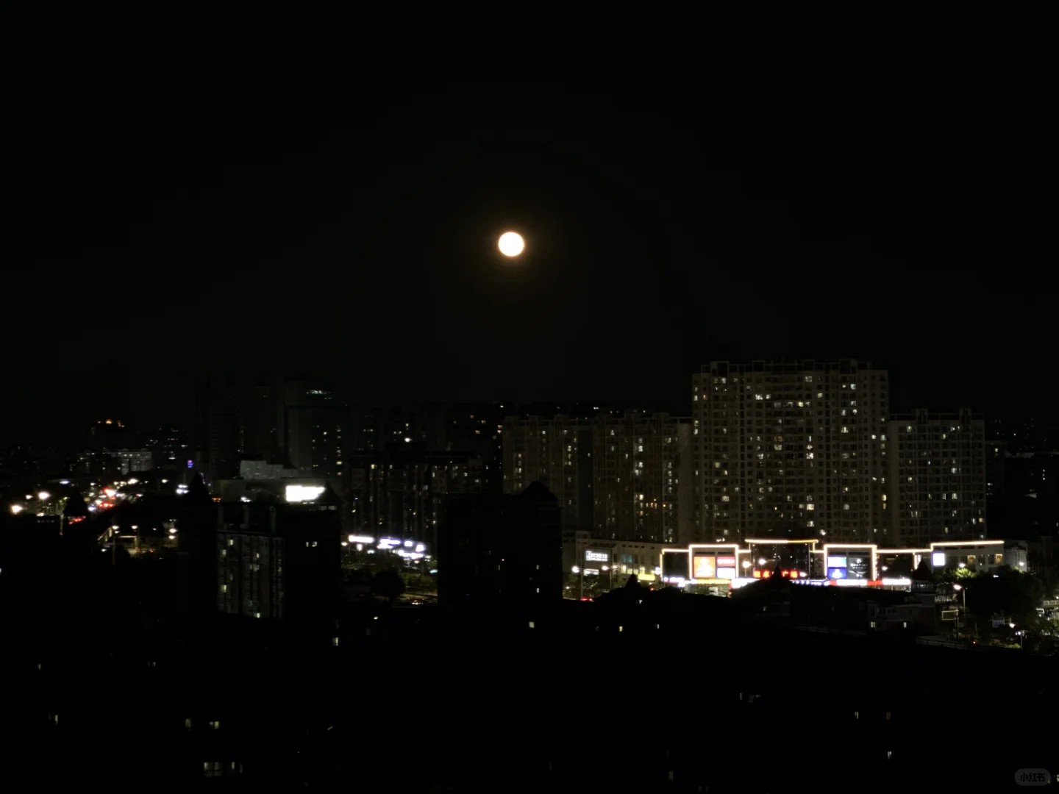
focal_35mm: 77
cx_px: 530
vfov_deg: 19.1
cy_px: 397
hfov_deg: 25.3
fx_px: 2356
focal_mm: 9
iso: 800
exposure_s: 1/15
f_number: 2.8
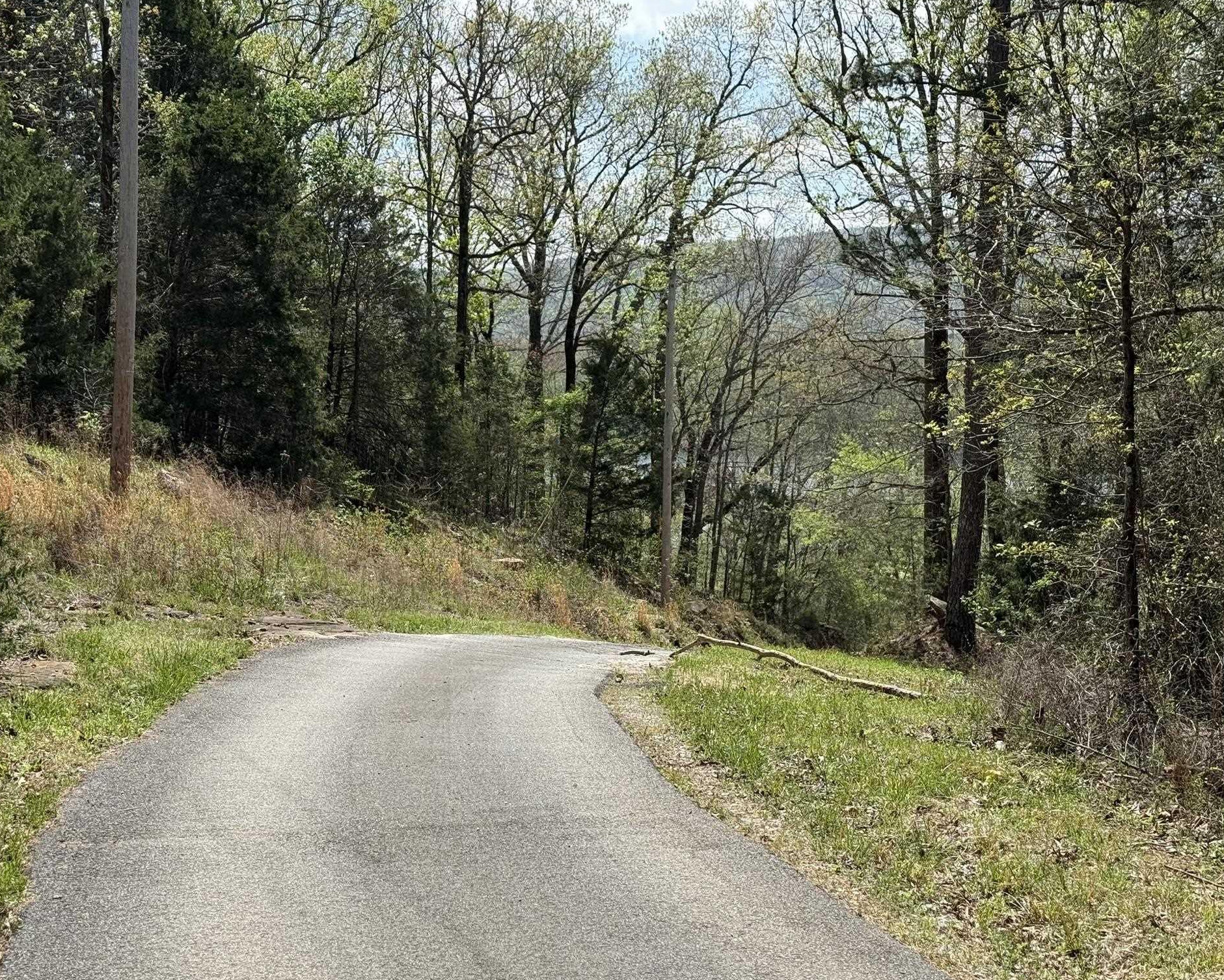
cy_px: 485
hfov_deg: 36.7
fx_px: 1848
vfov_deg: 29.7
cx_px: 629
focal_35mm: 51
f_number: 1.78
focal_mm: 6.76
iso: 100
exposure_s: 1/4878
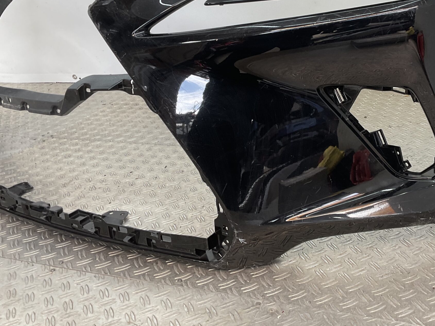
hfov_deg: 42.5
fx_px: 553
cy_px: 108
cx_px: 284
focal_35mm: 44
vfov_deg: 32.6
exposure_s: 1/100
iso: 20
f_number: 1.8
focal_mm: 3
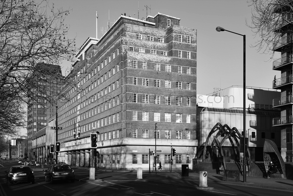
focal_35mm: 35
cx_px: 146
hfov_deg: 54.4
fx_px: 285
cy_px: 98
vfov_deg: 37.9
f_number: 8
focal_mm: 35
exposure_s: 1/250
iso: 200
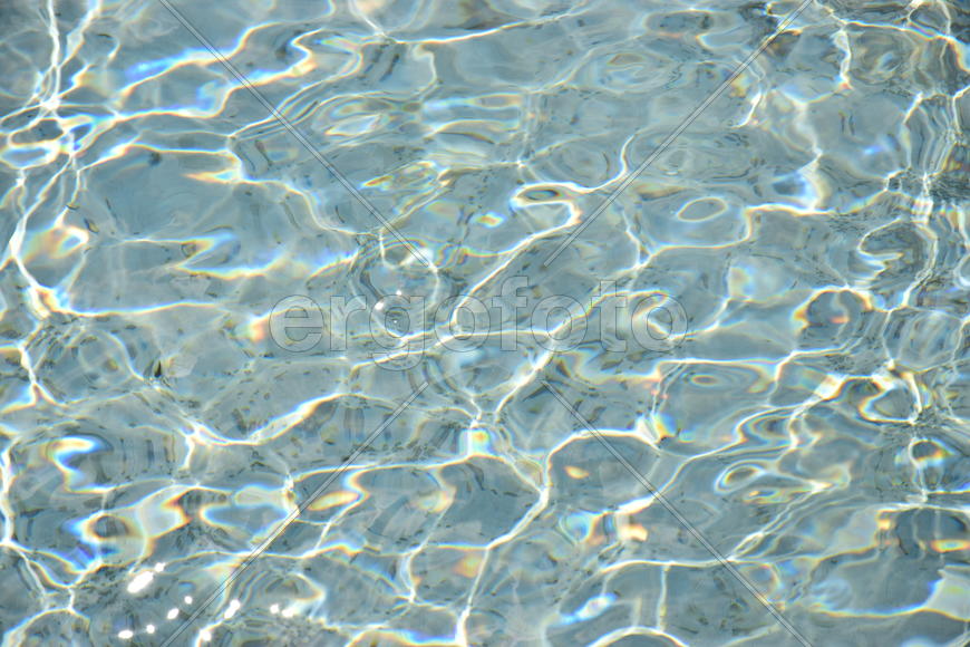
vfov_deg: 8.7
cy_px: 324
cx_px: 485
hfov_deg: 13.0
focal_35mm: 158
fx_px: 4243
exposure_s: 1/800
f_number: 7.1
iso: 100
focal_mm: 105
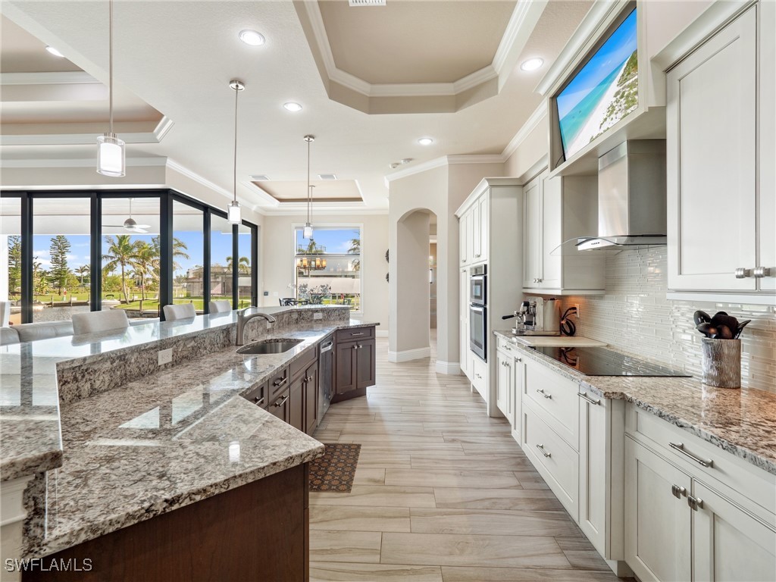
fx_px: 359
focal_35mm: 16
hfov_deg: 94.5
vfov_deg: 78.1
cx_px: 388
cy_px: 291
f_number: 7.1
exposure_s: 1/13
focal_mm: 8
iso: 200
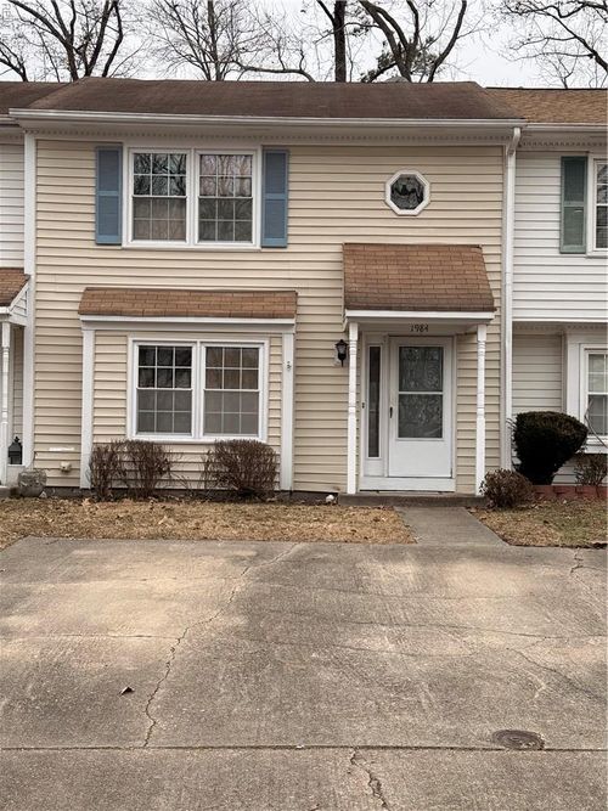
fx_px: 1124
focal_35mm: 48
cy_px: 406
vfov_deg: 39.7
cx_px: 304
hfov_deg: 30.3
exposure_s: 1/422
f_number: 1.78
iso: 64
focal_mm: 6.76
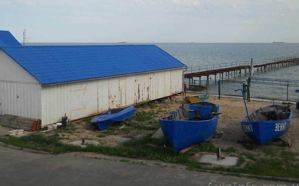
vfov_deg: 27.3
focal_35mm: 47
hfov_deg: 42.7
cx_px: 147
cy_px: 72
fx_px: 383
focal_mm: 6.72
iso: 80
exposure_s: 1/320
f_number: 5.5
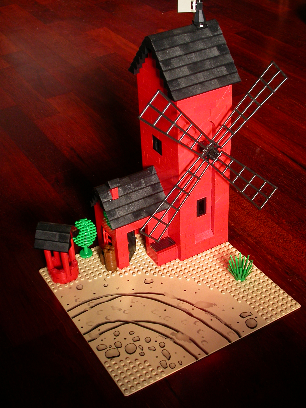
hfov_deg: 27.5
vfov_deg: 36.2
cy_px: 204
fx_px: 625
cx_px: 153
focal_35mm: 53
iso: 100
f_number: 2.9
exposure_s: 1/83.9
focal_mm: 11.1
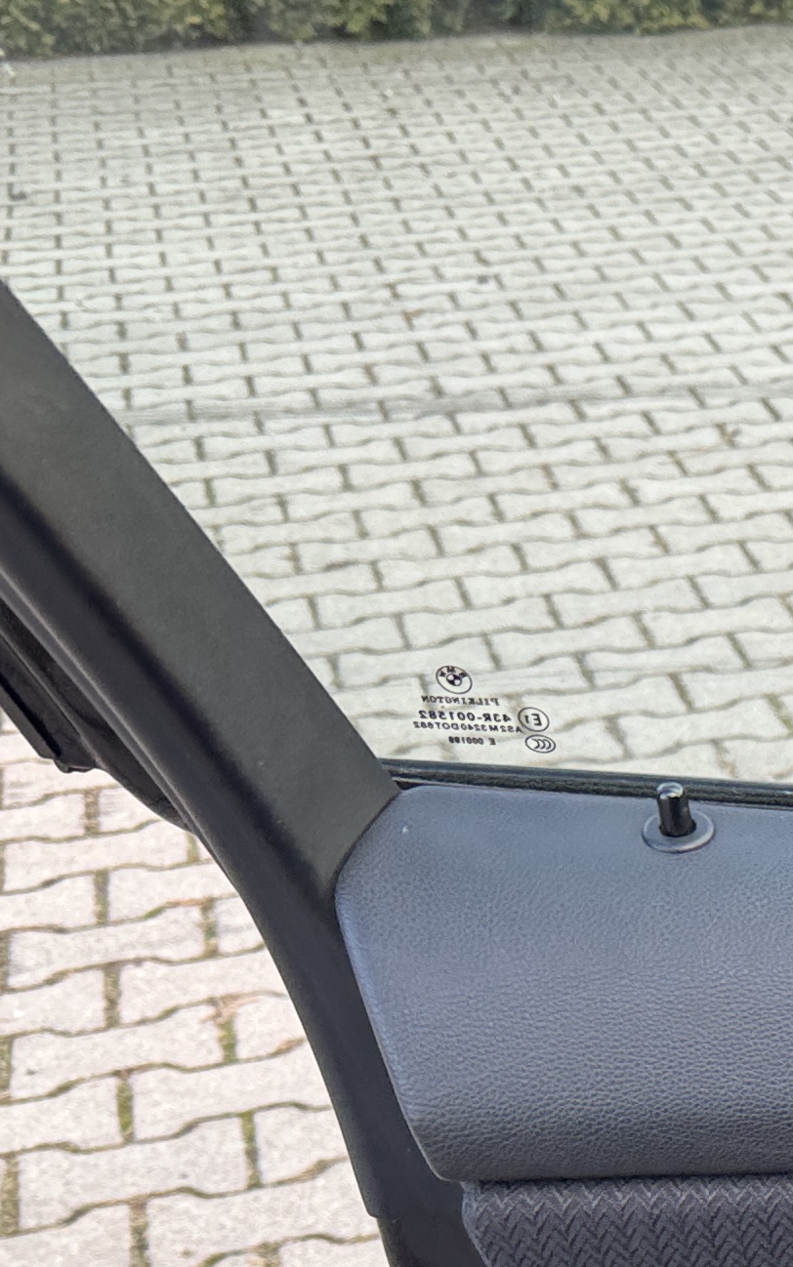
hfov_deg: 13.6
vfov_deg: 24.6
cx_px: 1678
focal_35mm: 79
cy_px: 1356
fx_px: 2730
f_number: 1.78
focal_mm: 6.76
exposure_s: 1/121
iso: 50
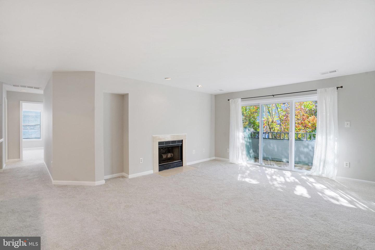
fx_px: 167
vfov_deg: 73.7
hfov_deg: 96.7
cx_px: 188
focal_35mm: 16
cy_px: 125
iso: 1250
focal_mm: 16
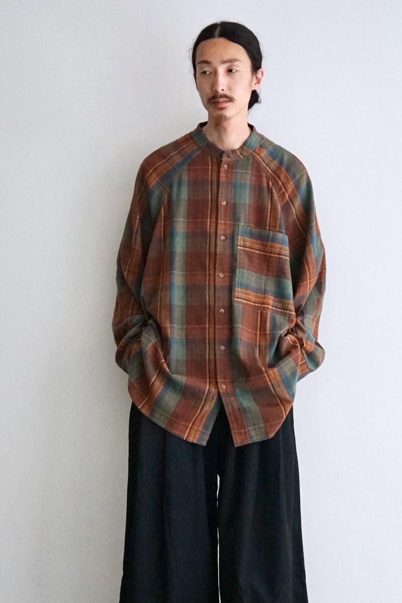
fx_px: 837
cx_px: 207
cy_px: 383
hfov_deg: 27.0
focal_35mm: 50
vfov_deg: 39.3
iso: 3200
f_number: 4
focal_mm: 38
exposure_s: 1/200
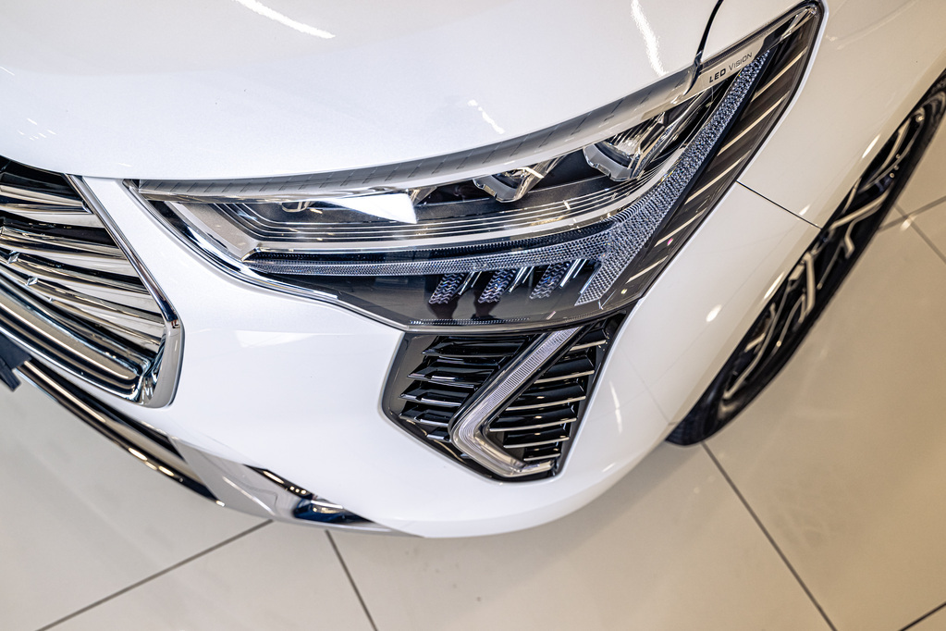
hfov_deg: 47.4
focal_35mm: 41
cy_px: 316
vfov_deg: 32.6
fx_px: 1077
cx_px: 473
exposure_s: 1/125
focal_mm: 41
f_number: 4
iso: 400
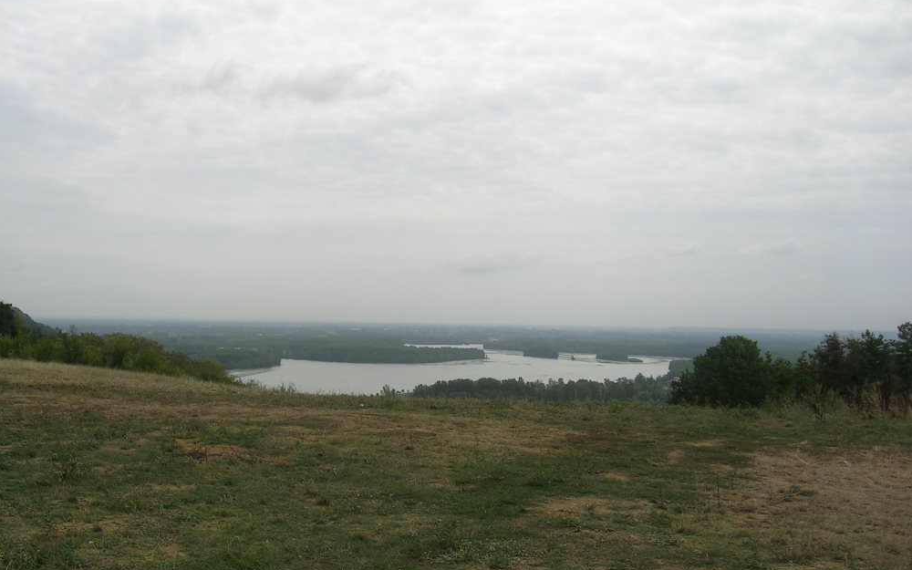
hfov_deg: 51.5
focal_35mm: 38
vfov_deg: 33.5
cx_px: 450
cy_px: 339
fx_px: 944
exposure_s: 1/916
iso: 50
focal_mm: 5.4
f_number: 4.8
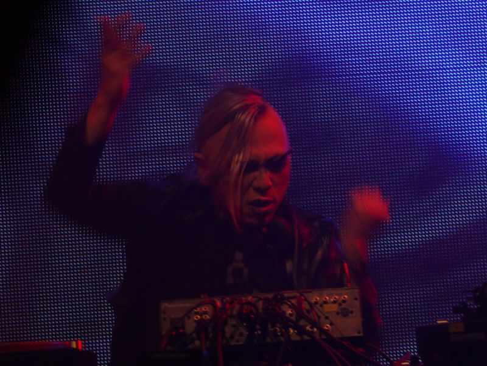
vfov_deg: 13.7
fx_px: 1519
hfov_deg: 18.2
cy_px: 183
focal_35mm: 108
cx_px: 244
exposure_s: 1/50
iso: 100
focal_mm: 22.8
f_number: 3.6
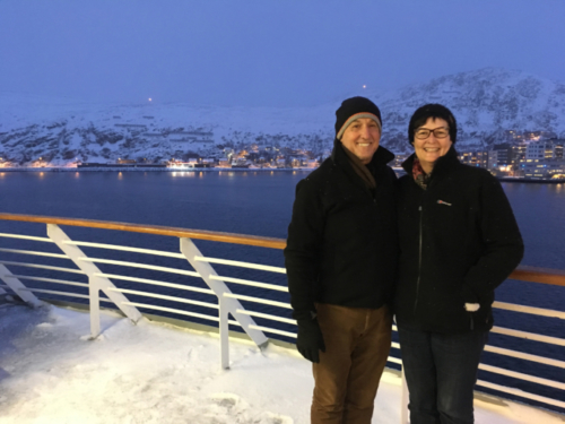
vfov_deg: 48.2
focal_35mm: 29
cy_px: 212
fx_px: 473
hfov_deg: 61.7
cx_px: 282
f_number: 2.2
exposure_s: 1/17
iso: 500
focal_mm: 4.15
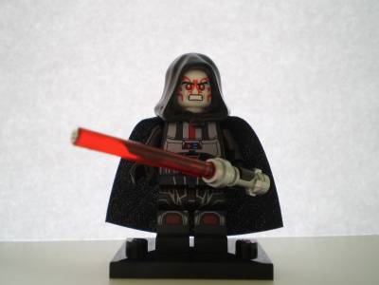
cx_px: 190
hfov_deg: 44.8
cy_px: 142
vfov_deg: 34.3
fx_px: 460
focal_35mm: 42
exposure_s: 1/13
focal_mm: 7.4
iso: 125
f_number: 3.5
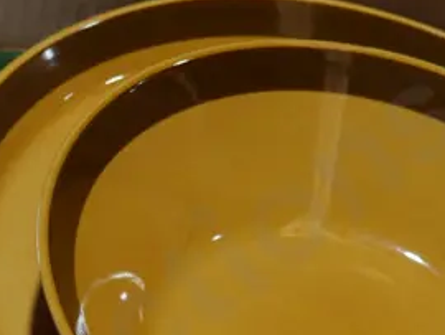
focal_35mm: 144
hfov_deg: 13.6
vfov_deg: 10.2
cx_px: 92
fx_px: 1853
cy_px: 370
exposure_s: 1/100
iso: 200
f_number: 4.1
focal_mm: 19
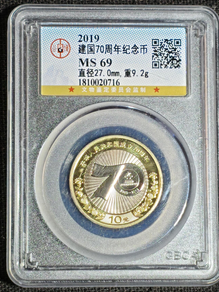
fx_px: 1055
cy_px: 141
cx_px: 109
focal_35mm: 125
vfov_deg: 15.8
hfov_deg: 11.9
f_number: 1.5
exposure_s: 1/324
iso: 50
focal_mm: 4.94
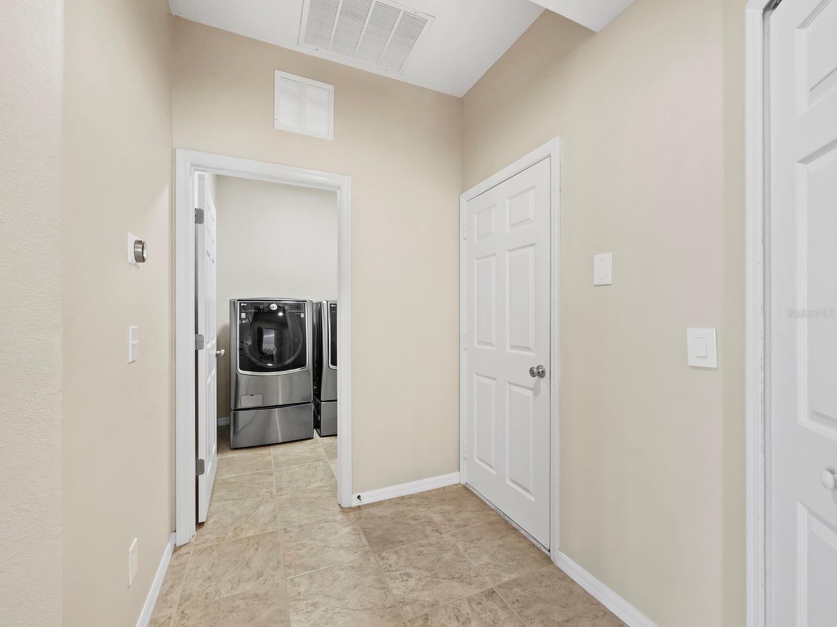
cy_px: 314
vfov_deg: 85.7
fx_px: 338
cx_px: 418
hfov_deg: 102.1
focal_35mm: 14
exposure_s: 1.3
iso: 400
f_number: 11
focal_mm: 7
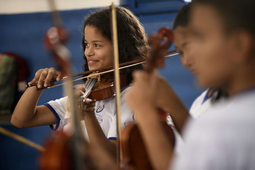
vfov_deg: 6.9
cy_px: 85
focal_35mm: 200
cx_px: 128
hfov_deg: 10.3
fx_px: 1416
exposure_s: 1/250
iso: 1000
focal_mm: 200
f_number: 2.8
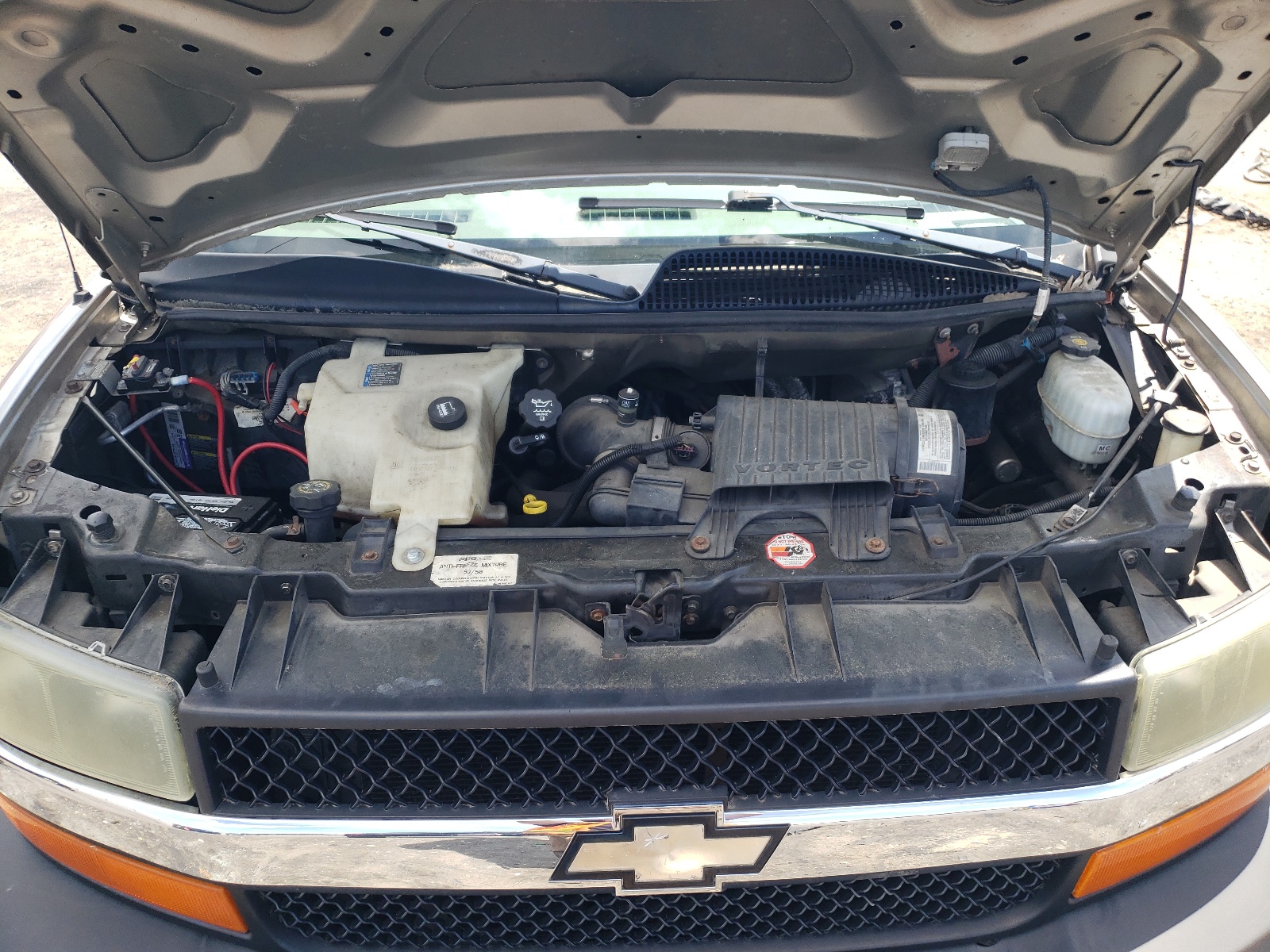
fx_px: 954
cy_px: 476
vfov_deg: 53.1
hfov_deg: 67.3
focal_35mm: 26
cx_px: 635
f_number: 1.5
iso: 50
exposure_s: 1/625
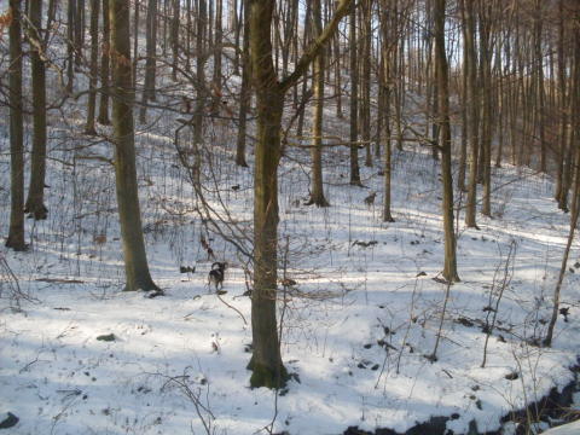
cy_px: 218
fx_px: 637
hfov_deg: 49.0
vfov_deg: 37.7
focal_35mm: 38
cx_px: 290
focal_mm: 6.3
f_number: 2.8
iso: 80
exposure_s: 1/250
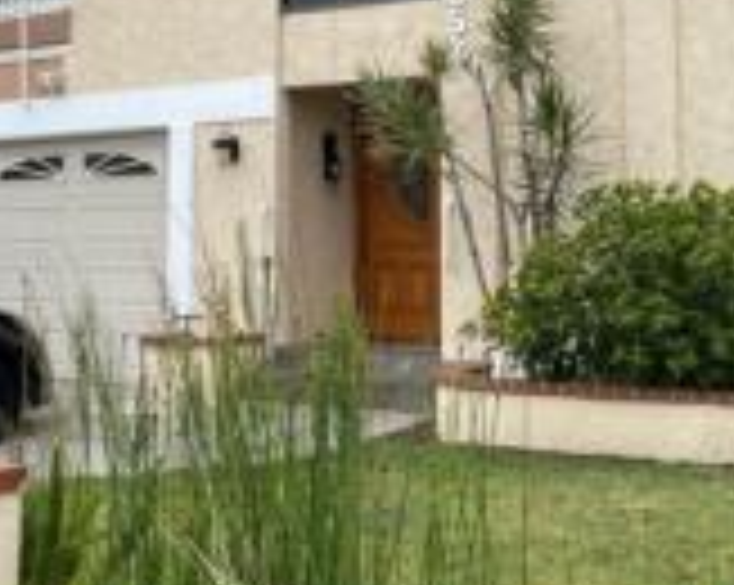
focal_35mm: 60
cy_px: 104
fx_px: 1302
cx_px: 374
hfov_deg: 31.5
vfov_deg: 24.9
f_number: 1.6
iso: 32
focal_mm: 5.1
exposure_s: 1/1200
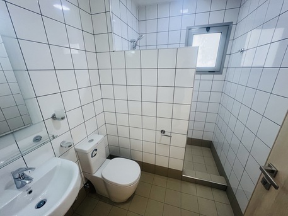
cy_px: 108
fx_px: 108
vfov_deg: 89.9
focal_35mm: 13
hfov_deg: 106.2
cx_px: 144
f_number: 1.8
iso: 125
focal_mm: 1.57
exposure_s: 1/100
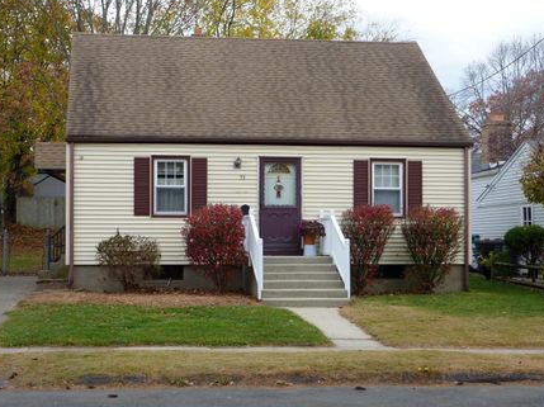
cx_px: 259
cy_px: 178
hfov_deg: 38.9
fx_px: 769
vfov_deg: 29.6
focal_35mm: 49
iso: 80
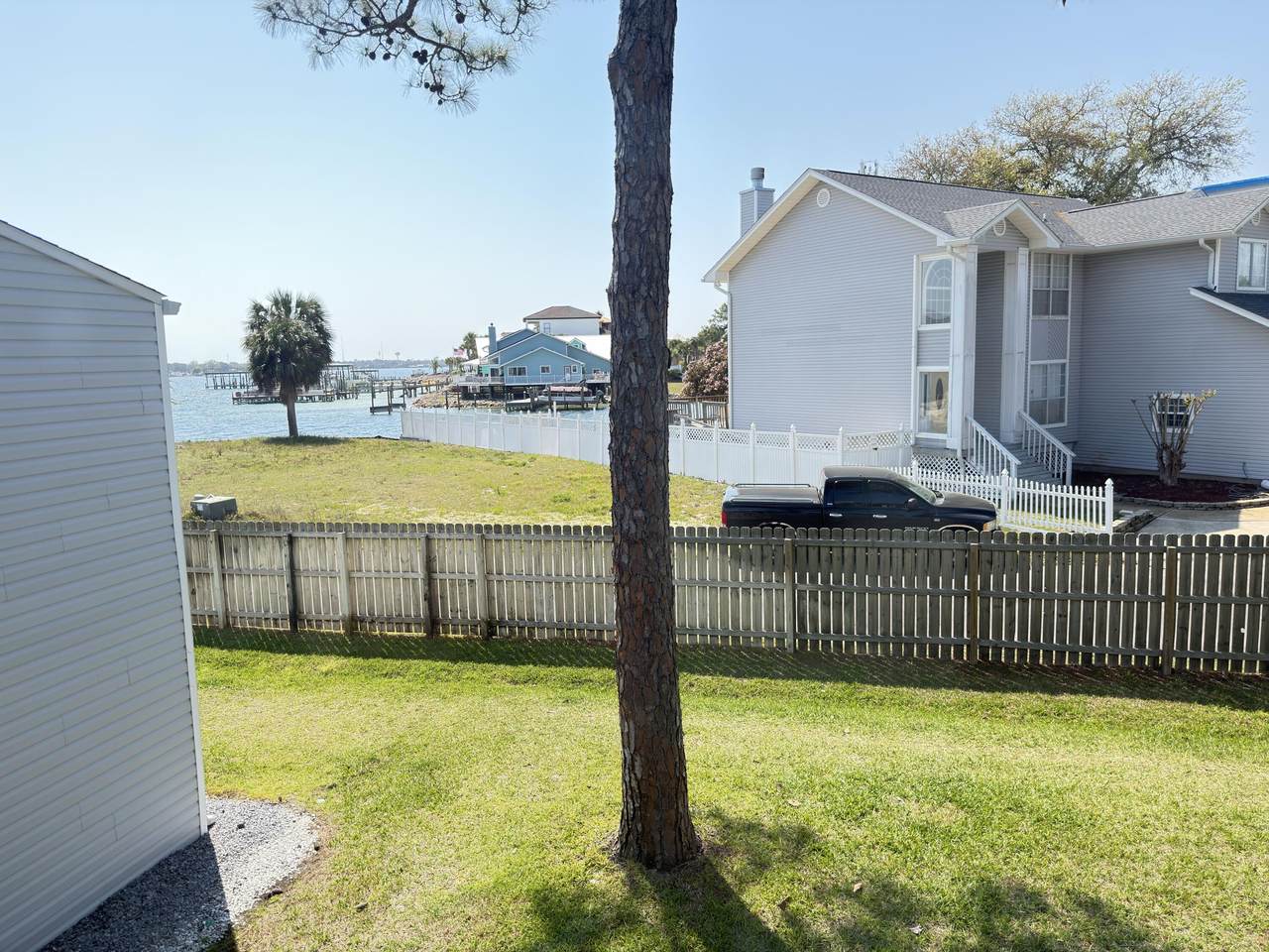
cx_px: 634
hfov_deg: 71.6
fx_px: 880
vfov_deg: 56.8
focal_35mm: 24
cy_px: 476
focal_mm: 6.76
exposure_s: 1/1934
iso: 100
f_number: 1.78
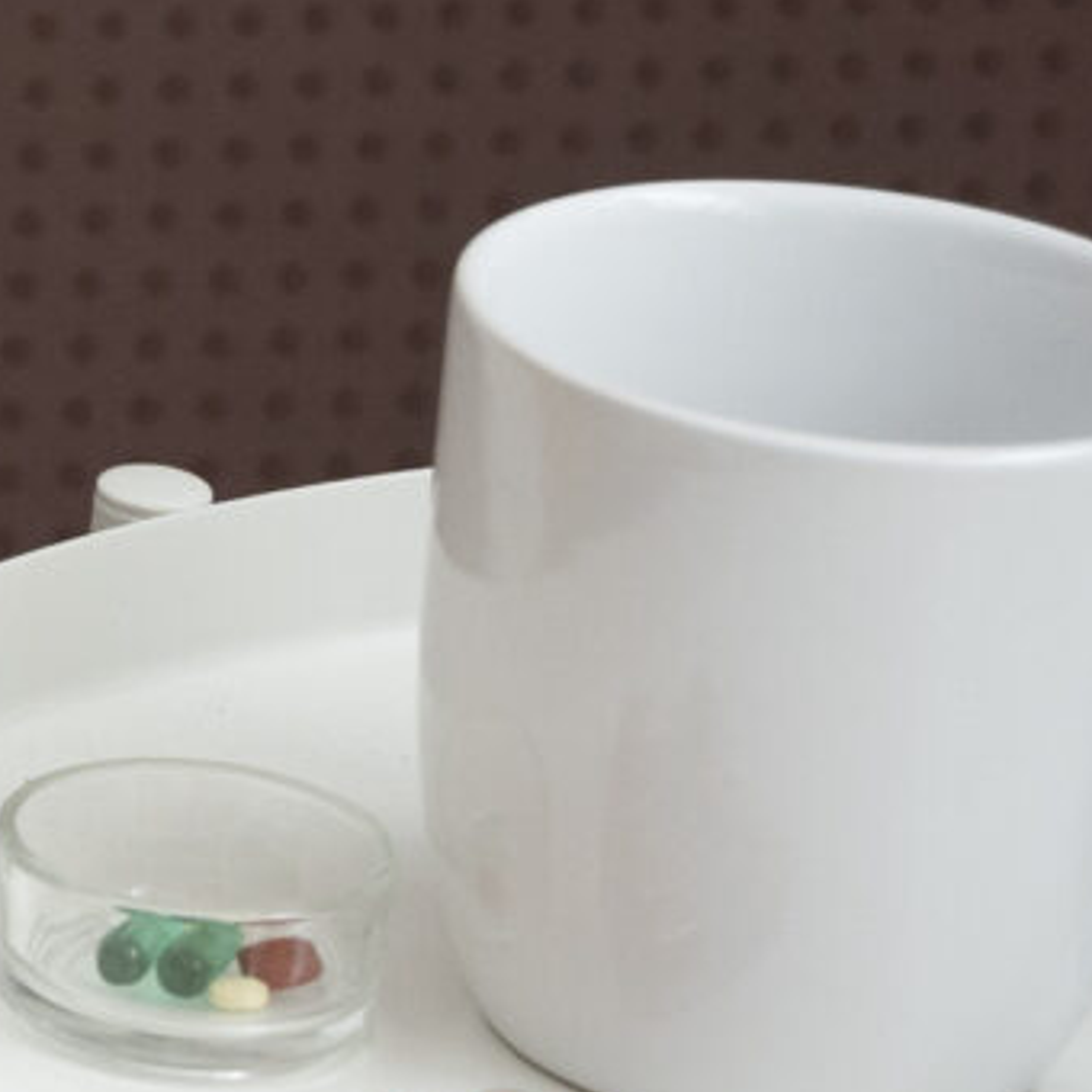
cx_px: -2489
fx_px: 10493
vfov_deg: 5.9
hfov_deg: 5.5
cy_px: 130
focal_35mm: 294
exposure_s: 1/250
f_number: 4
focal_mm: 46
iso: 800
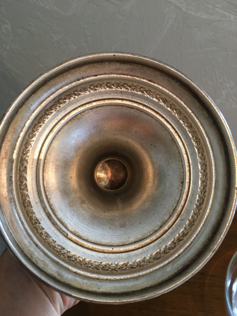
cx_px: 118
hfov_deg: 48.2
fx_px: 265
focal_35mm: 29
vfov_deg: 61.7
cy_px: 158
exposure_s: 1/33
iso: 125
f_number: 2.2
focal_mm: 4.15
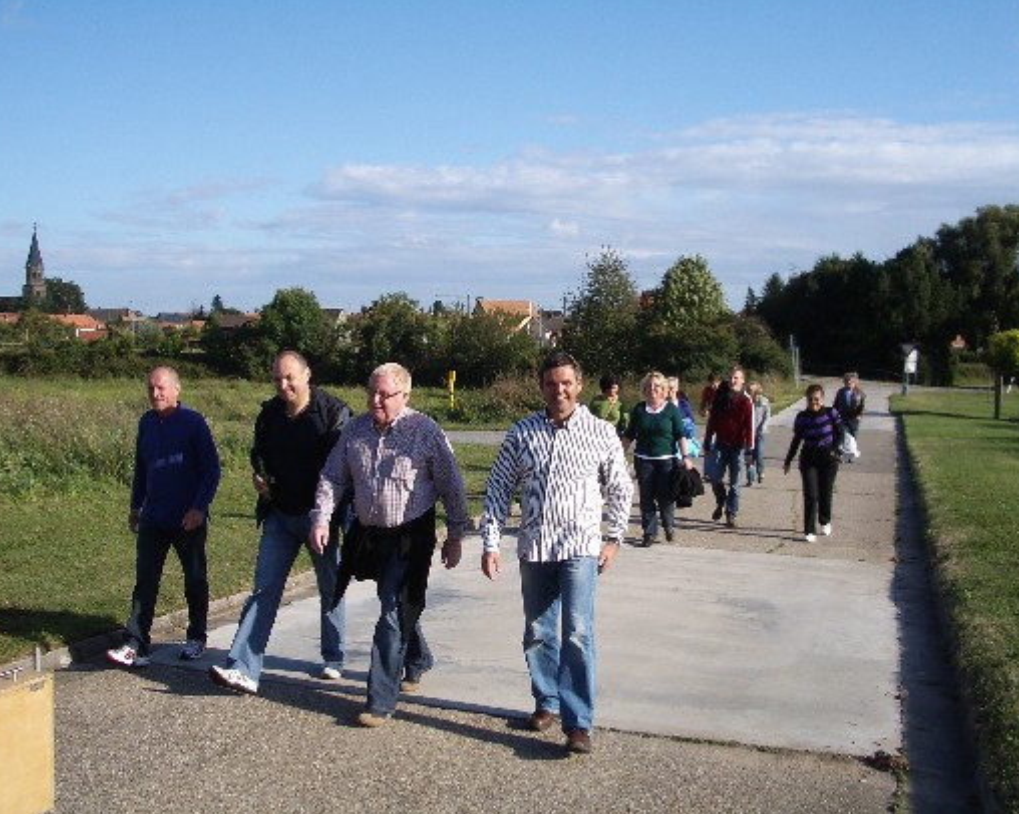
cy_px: 405
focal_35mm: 37
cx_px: 497
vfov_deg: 40.1
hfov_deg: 49.1
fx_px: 1115
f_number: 4.3
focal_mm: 5.8
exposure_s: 1/400
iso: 80
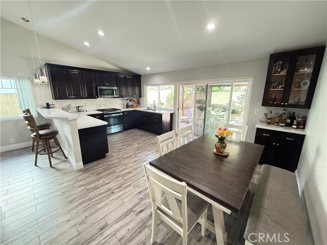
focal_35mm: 14
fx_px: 132
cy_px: 122
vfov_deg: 85.7
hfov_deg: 102.1
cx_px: 164
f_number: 2.2
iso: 500
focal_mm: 2.22
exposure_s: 1/60
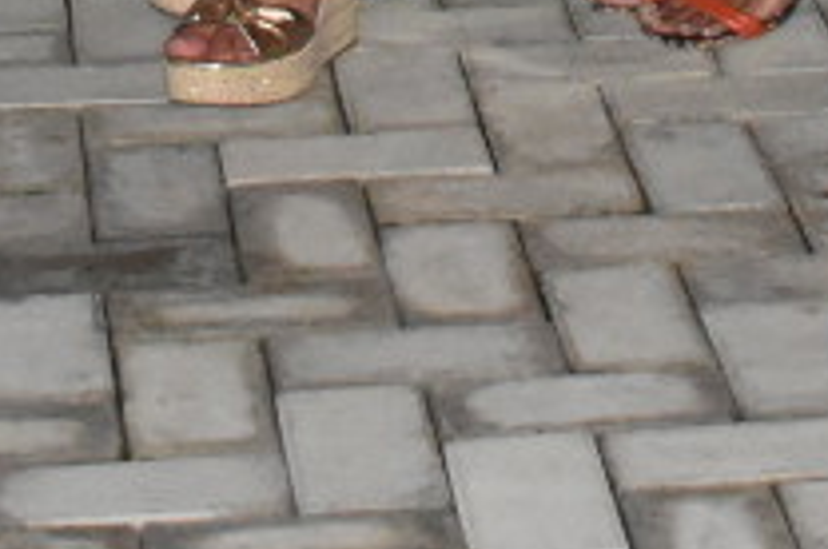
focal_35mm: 234
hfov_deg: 8.8
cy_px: -867
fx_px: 5374
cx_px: 673
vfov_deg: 5.6
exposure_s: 1/100
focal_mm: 20
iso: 4000
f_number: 3.5
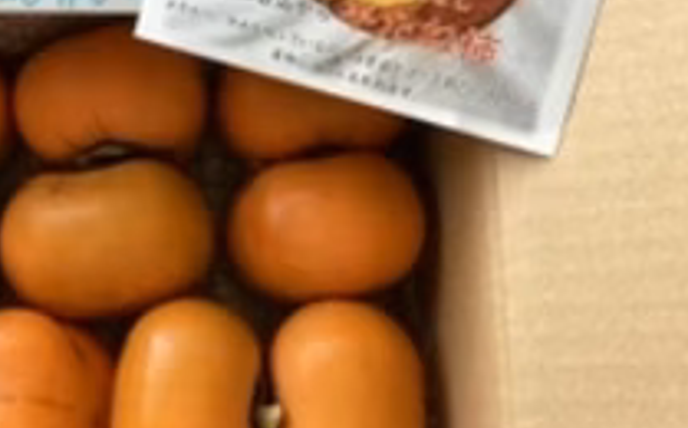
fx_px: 1180
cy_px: 72
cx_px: 148
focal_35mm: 63
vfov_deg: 20.3
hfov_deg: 31.7
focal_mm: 3.3
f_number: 2.4
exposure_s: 1/60
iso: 64
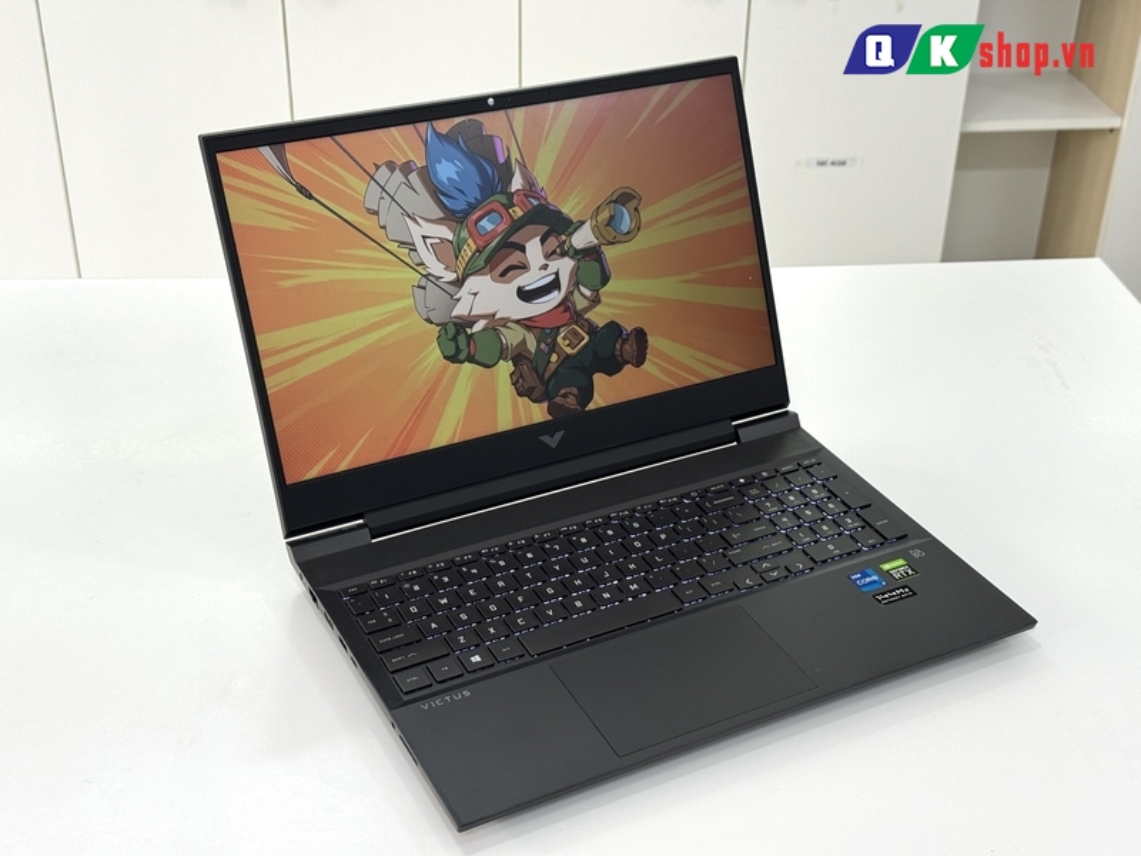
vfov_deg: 30.3
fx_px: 1582
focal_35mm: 48
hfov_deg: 39.7
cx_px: 570
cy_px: 428
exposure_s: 1/121
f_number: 1.78
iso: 64
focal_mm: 6.76
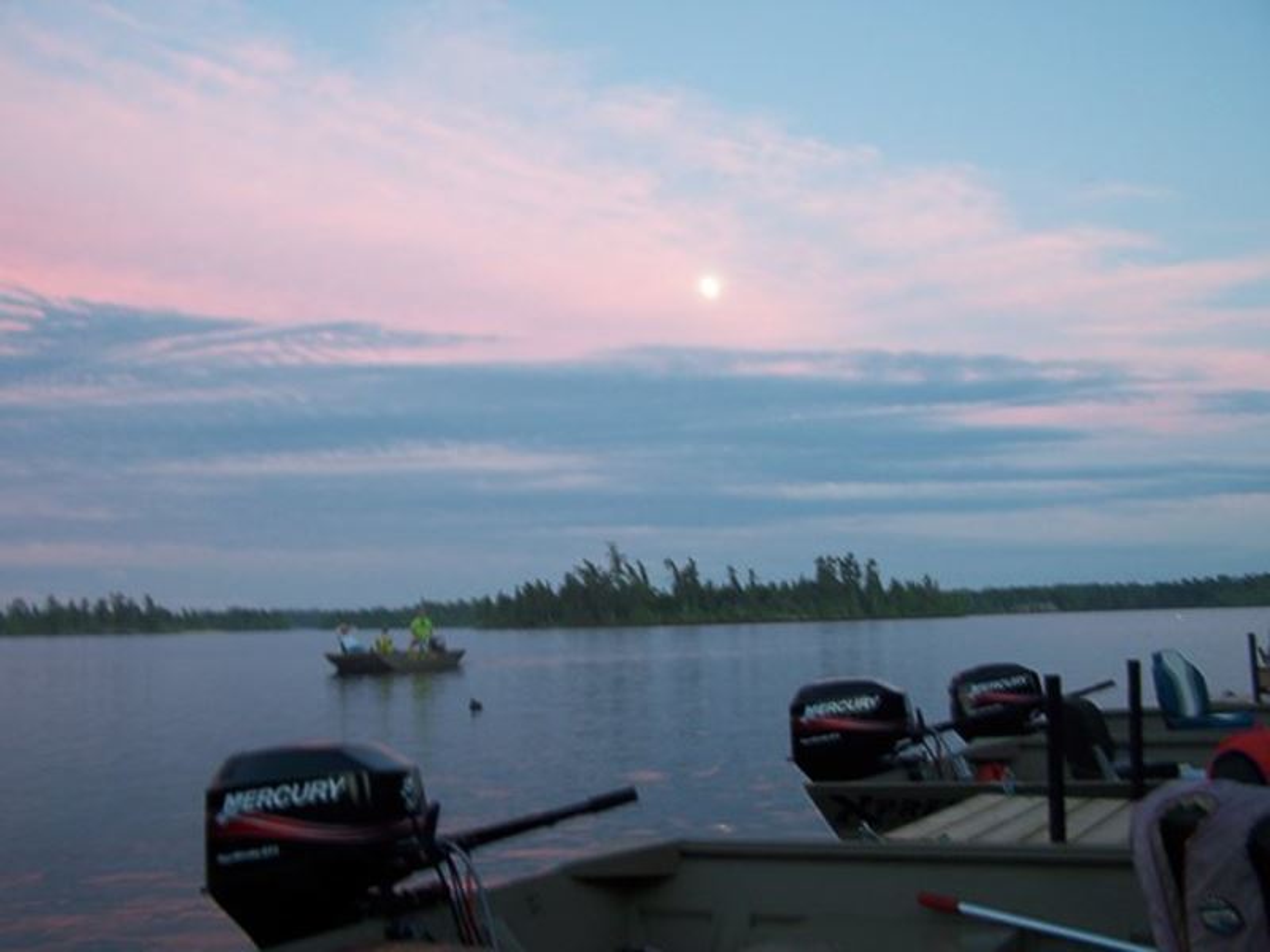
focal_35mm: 38
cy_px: 476
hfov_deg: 49.0
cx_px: 635
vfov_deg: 37.7
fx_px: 1394
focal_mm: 6.3
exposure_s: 1/8
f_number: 2.8
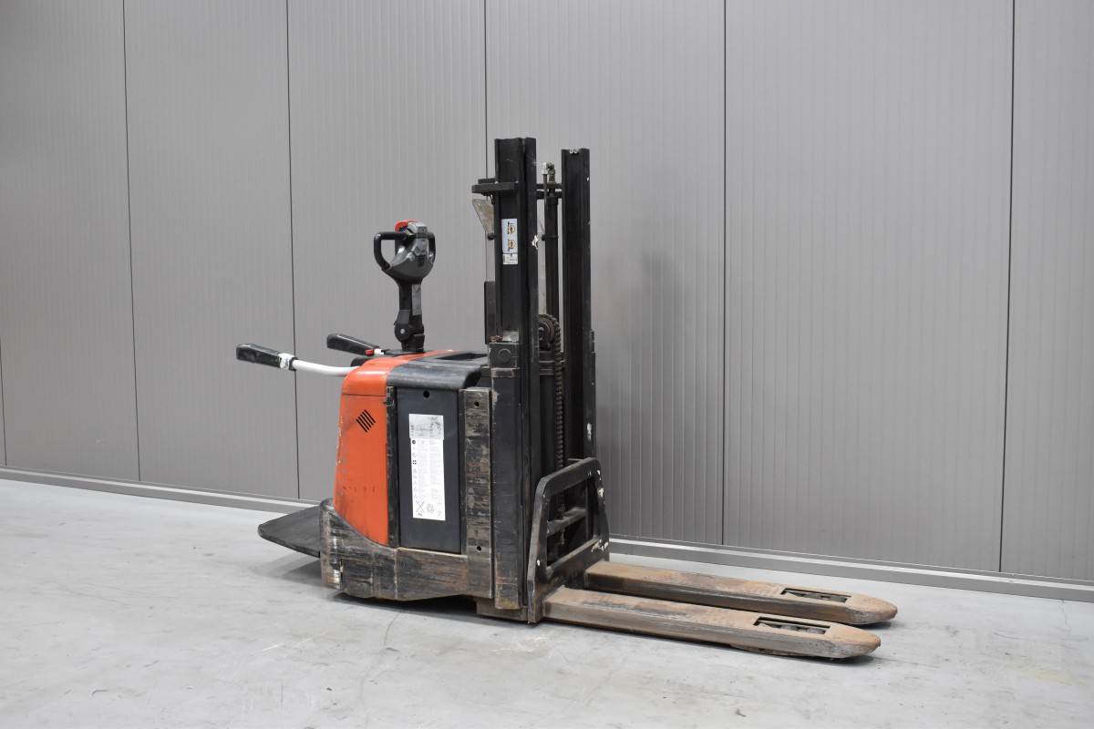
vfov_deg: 36.9
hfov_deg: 53.1
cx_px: 547
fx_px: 1094
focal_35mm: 36
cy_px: 364
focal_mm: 24
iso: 1250
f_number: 5.6
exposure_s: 1/30
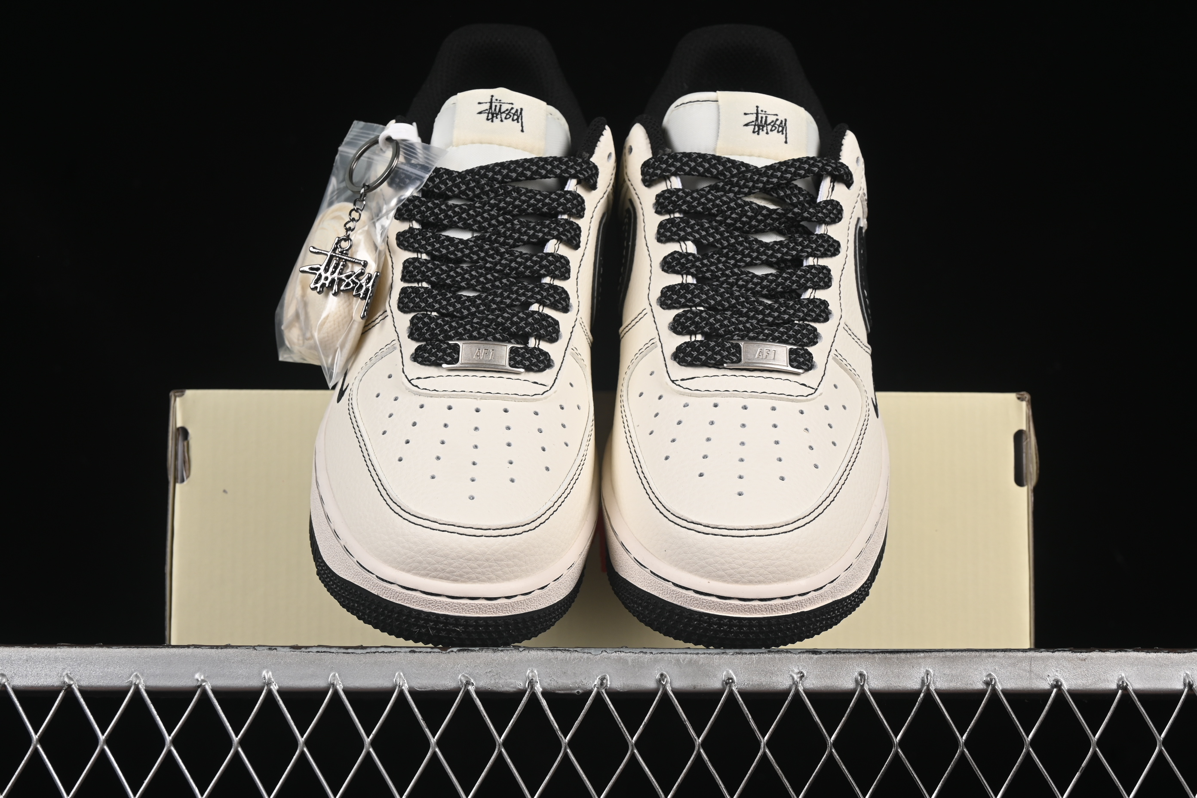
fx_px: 2494
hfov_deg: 27.0
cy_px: 399
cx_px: 598
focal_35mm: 75
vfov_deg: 18.2
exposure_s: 1/80
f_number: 8
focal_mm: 50
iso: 160
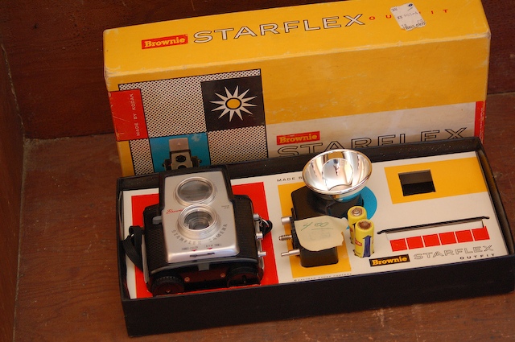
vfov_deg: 13.8
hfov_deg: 20.6
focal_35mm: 99
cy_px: 171
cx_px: 258
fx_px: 1414
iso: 800
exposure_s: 1/30
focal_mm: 66
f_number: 5.3
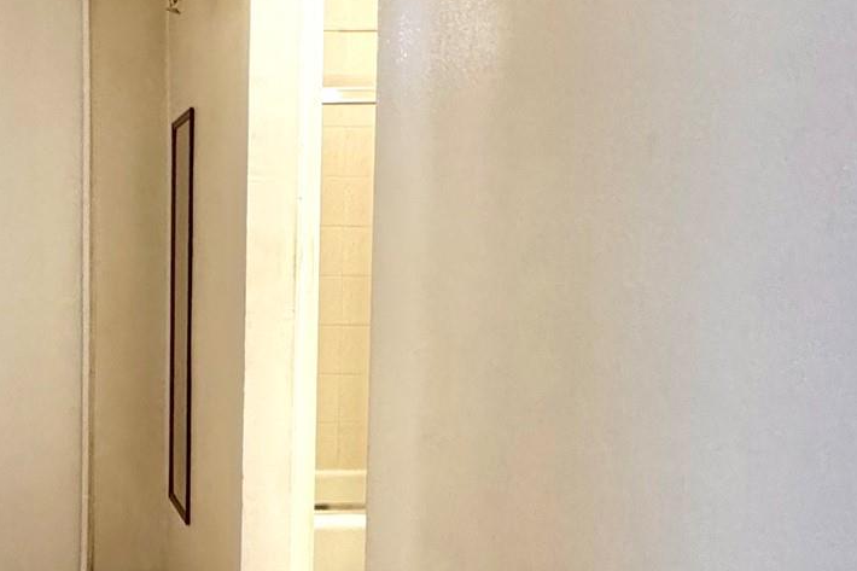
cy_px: 320
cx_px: 14
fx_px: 1000
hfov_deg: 41.0
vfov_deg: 31.8
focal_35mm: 42
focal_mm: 2.22
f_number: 2.2
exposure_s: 1/60
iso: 640
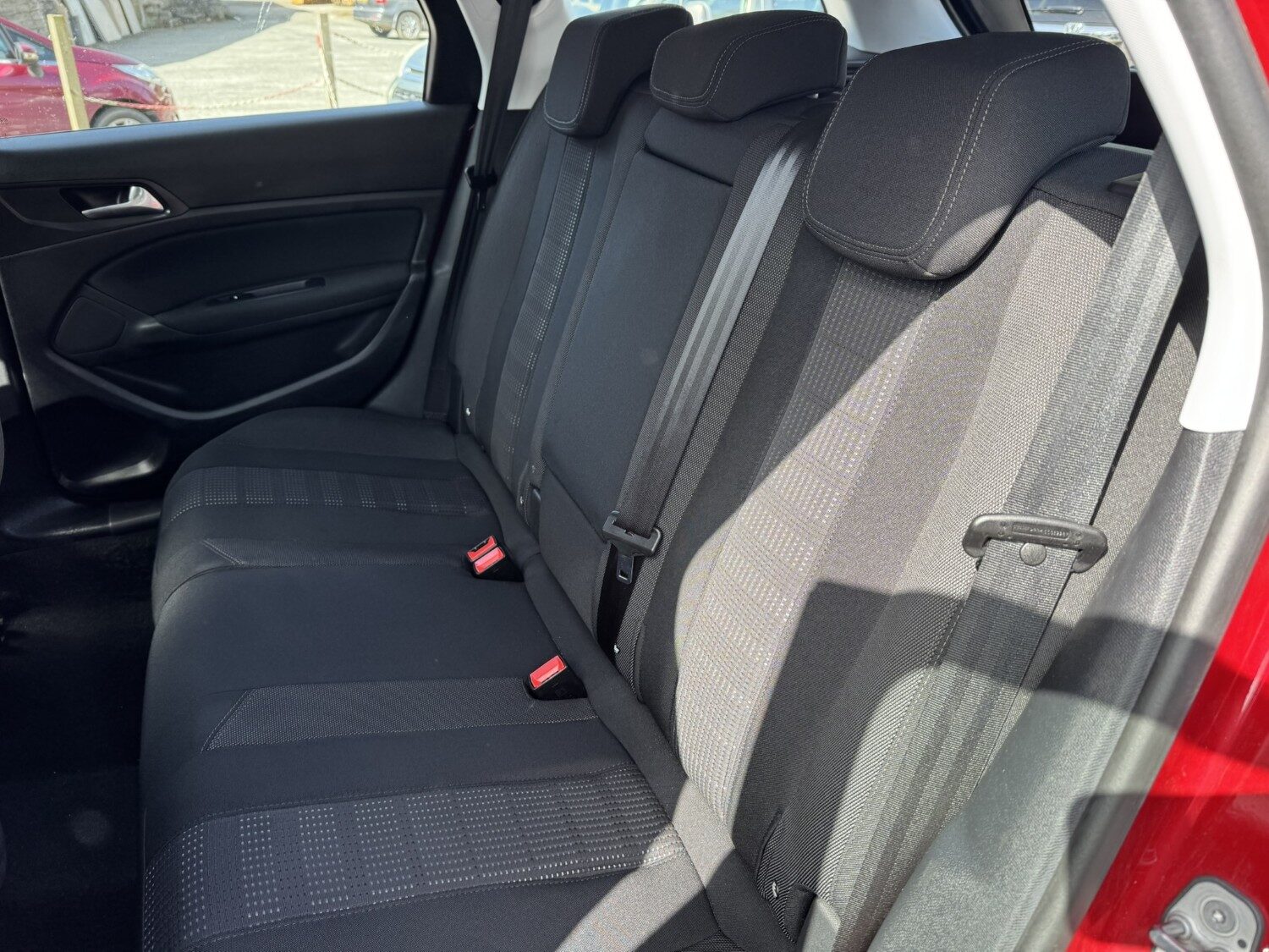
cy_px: 476
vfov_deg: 56.8
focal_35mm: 24
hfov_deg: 71.6
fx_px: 880
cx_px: 634
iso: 80
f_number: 1.78
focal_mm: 6.76
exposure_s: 1/283
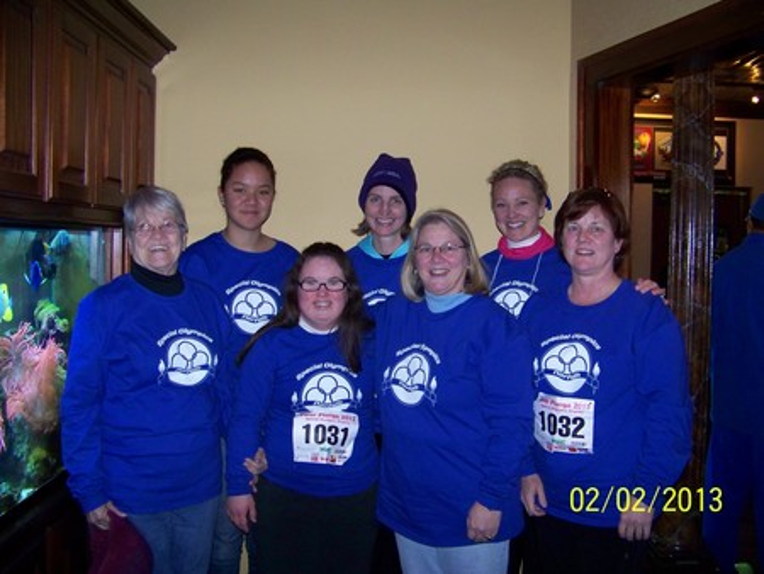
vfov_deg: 39.7
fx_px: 795
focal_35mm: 36
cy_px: 287
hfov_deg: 51.3
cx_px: 382
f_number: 2.8
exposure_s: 1/30
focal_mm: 5.85
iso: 200
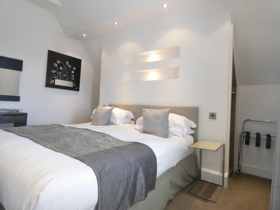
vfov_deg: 66.0
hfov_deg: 81.7
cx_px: 140
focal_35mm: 20
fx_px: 162
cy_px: 105
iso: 200
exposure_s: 1/60
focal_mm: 3.6
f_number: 2.8
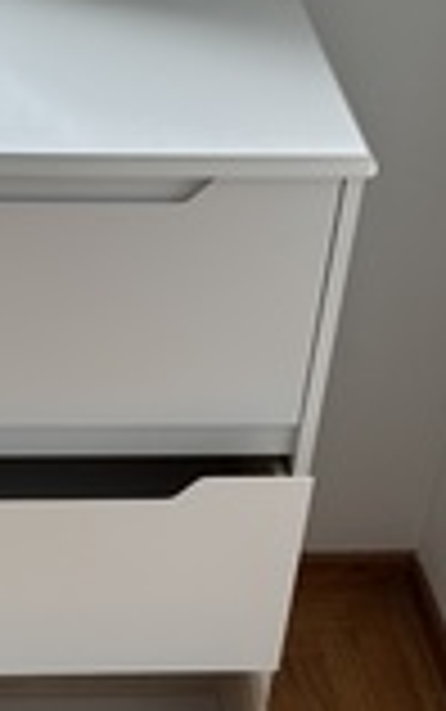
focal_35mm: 73
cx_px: 68
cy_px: 596
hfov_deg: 17.7
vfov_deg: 27.5
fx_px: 1417
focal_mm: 6.86
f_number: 1.78
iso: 100
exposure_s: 1/121
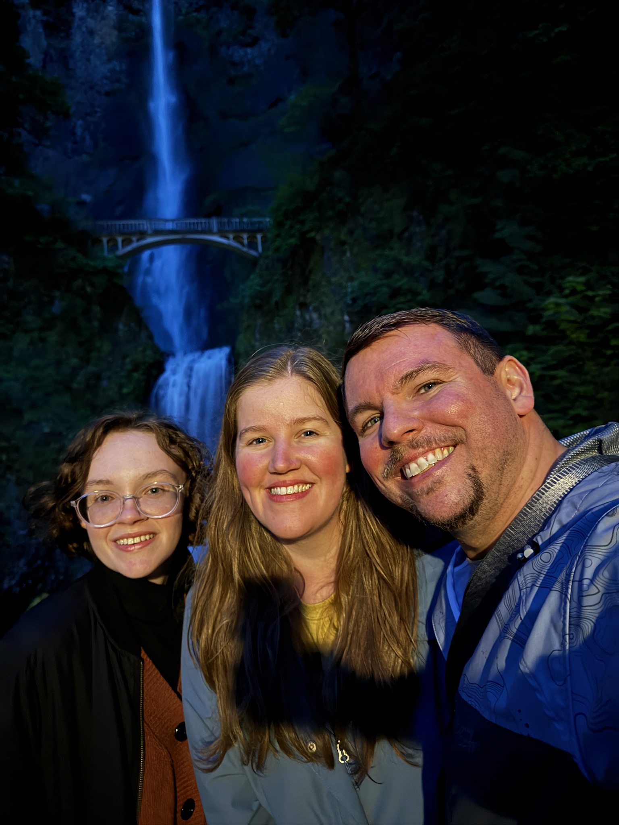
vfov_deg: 71.6
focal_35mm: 24
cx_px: 310
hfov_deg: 56.8
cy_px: 412
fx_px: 572
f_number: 1.78
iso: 2000
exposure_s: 1/9
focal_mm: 6.76
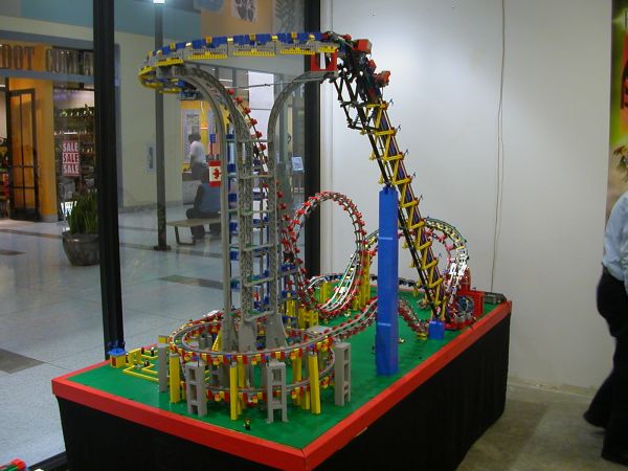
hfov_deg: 50.1
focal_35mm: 37
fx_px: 671
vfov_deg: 38.7
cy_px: 236
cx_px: 314
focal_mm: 5.6
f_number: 2.7
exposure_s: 1/28.8
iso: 100
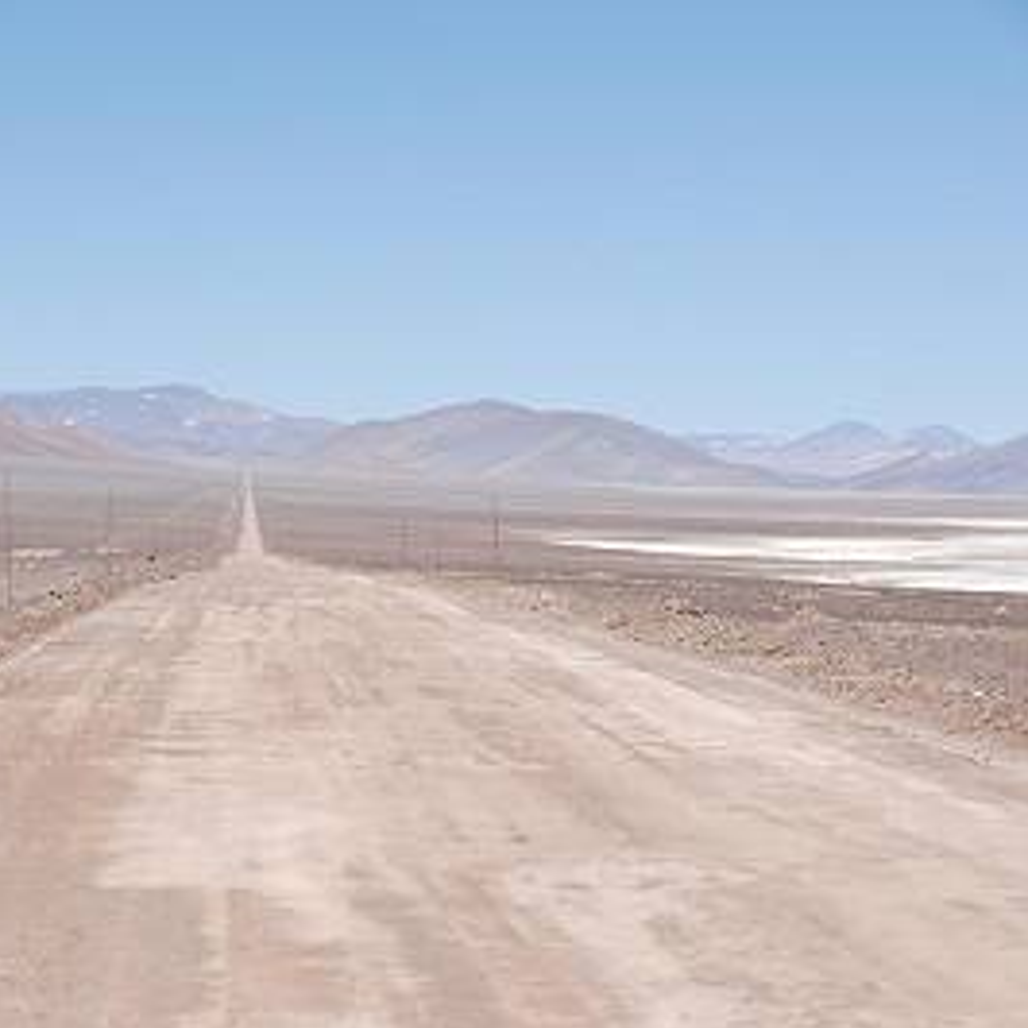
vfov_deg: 13.7
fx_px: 4289
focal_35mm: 128
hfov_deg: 13.6
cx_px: 249
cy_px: 522
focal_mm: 65
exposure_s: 1/400
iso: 200
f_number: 10
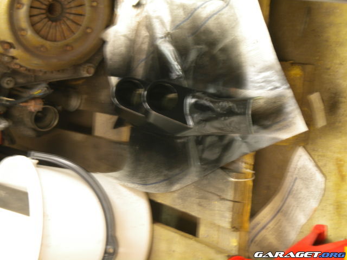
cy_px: 130
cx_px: 174
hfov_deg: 18.7
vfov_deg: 14.1
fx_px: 1053
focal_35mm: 105
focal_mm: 18.9
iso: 80
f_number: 5.9
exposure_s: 1/1.9
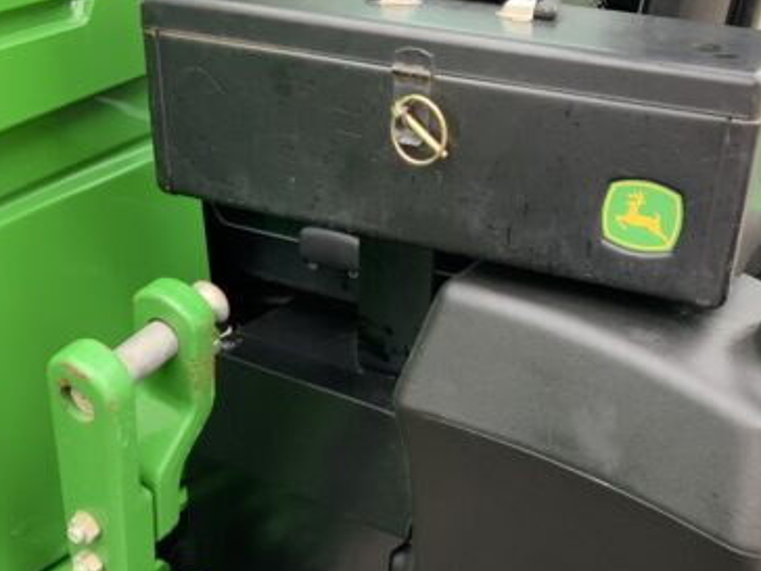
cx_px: 412
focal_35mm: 51
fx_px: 1121
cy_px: 446
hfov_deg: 37.5
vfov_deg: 28.0
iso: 64
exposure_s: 1/82
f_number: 1.8
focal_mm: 3
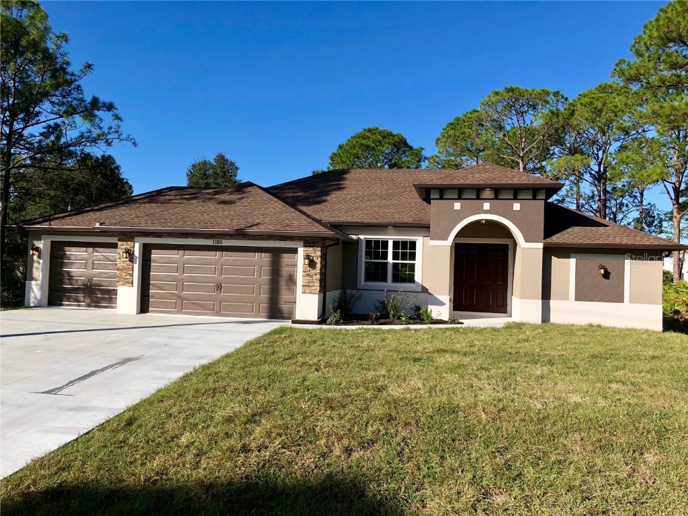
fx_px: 557
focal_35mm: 28
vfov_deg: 49.7
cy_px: 258
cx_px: 344
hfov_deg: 63.4
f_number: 1.8
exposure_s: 1/1621
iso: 20
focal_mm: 4
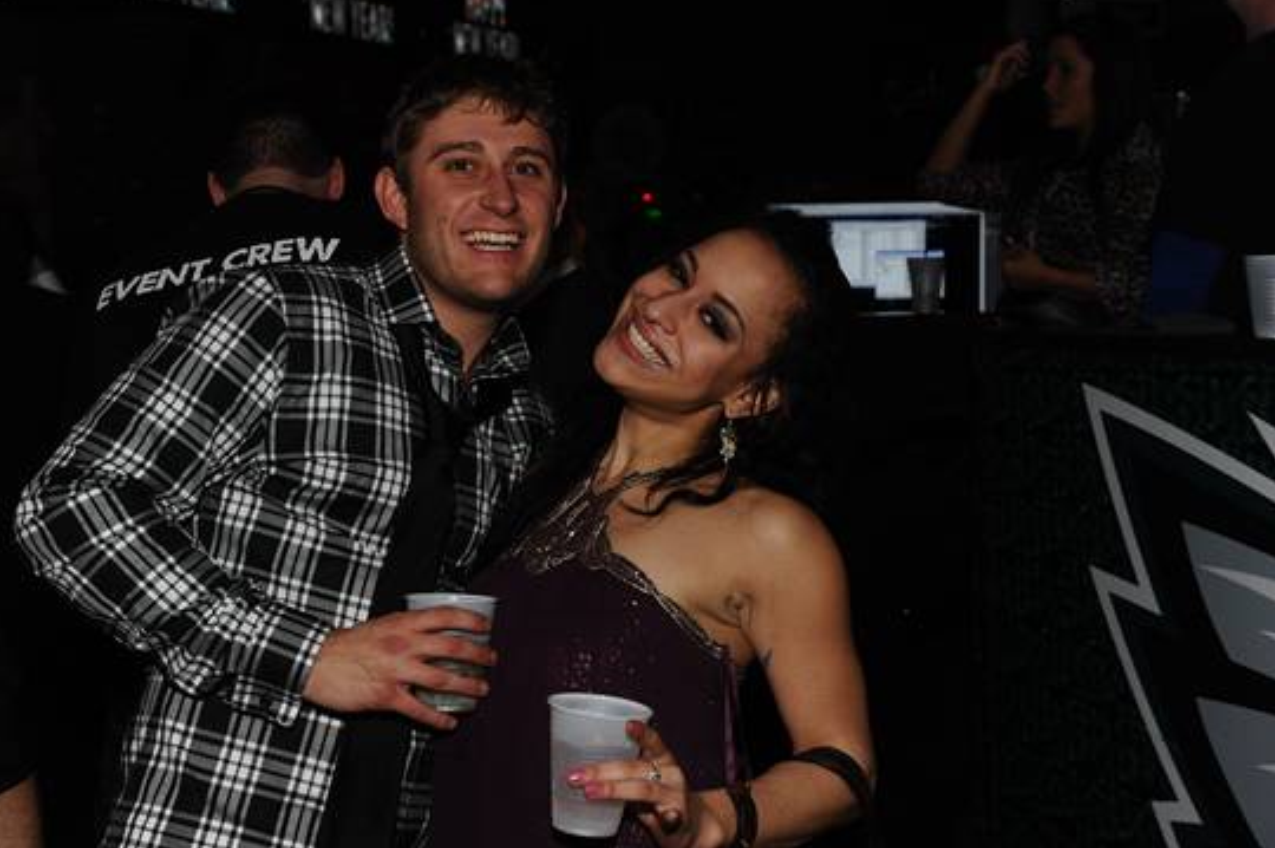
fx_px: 1875
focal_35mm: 53
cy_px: 418
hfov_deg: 37.5
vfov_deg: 25.5
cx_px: 630
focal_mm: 52
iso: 1100
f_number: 6.7
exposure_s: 1/250
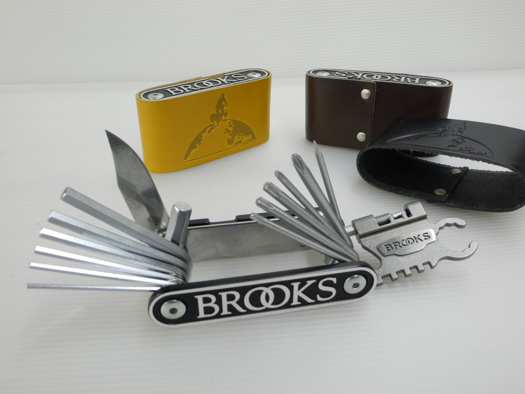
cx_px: 262
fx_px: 455
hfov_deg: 60.0
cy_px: 197
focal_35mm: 30
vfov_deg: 46.8
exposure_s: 1/31.1
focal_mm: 6.4
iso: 282
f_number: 4.5
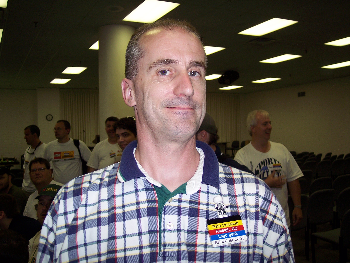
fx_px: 394
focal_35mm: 39
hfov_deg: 47.9
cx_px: 175
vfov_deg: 36.8
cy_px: 132
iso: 100
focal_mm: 8
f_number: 2.8
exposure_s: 1/60
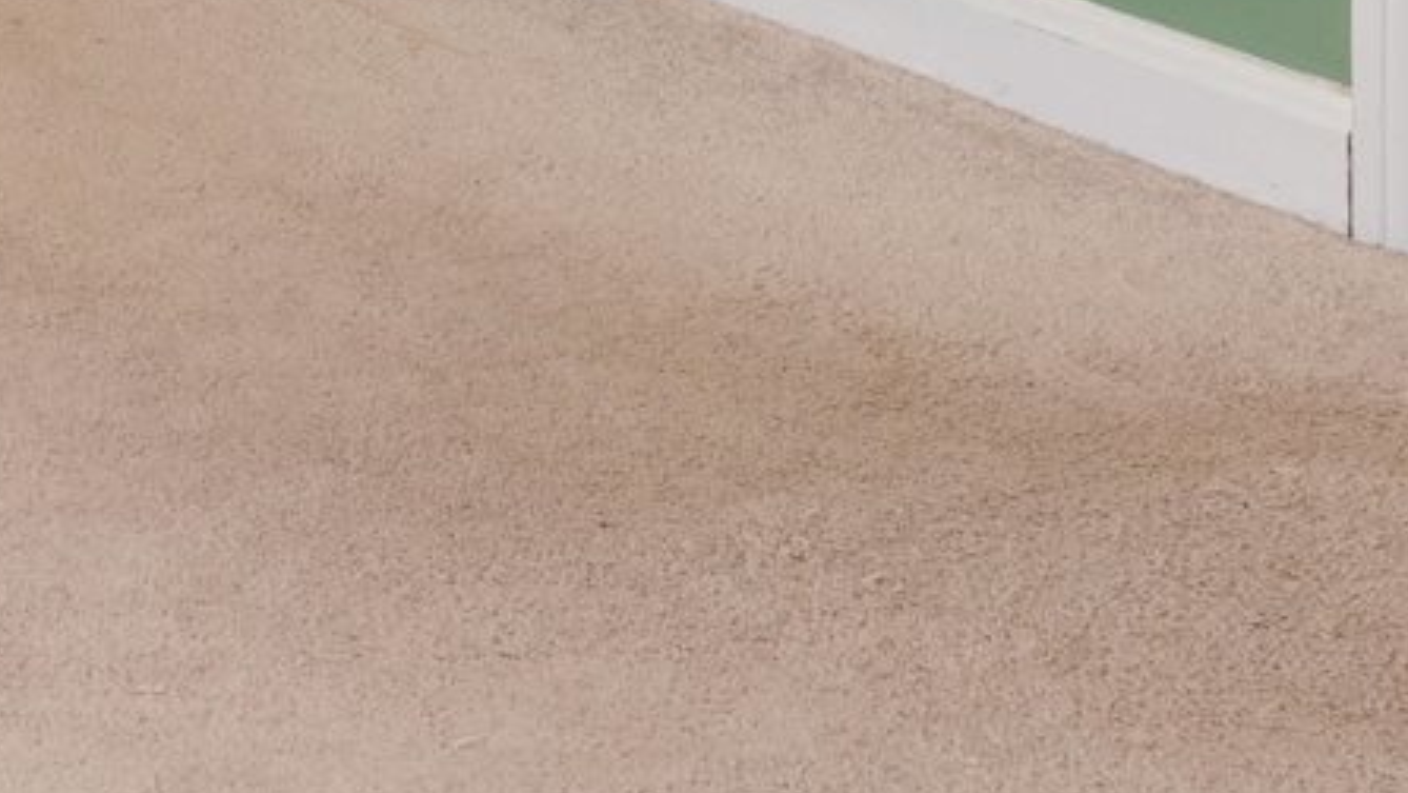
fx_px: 5115
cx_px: -1563
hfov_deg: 13.2
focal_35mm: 137
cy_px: -1815
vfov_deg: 7.5
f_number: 8
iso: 320
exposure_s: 1/2.5
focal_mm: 19
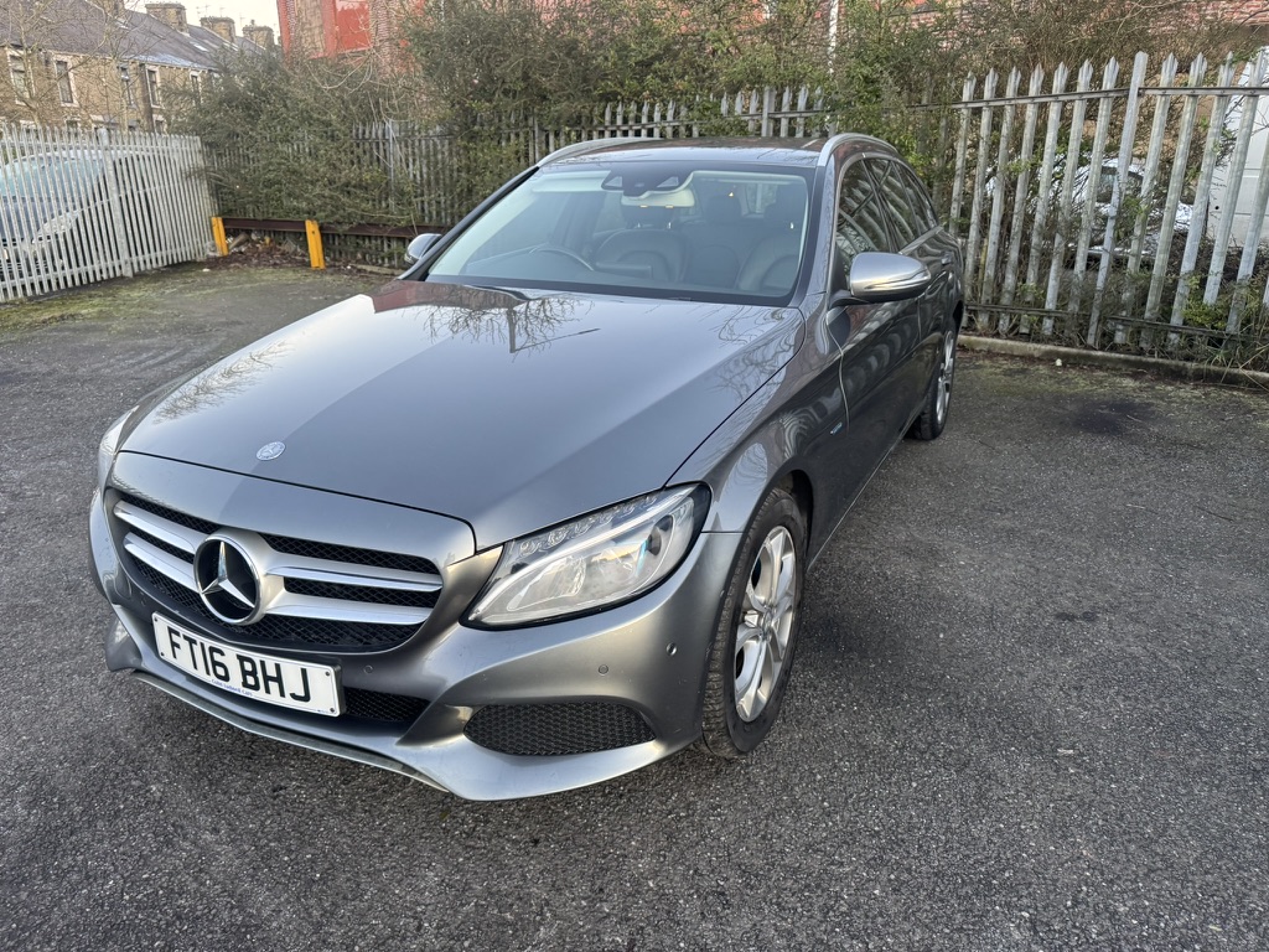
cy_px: 476
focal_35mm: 24
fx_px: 880
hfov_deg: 71.6
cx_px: 634
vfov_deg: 56.8
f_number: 1.78
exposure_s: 1/121
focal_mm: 6.76
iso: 200
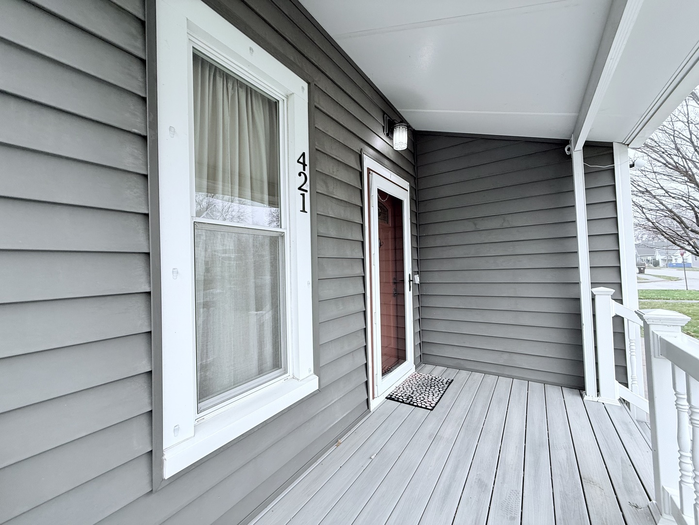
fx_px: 283
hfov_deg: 102.1
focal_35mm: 14
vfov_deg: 85.7
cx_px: 350
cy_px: 262
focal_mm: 2.22
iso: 125
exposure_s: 1/99
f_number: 2.2
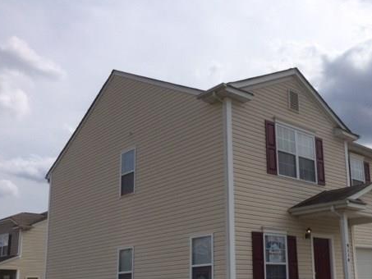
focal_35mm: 41
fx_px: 441
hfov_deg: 45.0
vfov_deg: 34.7
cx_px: 253
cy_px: 194
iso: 32
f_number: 2.2
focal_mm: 4.15
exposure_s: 1/4566
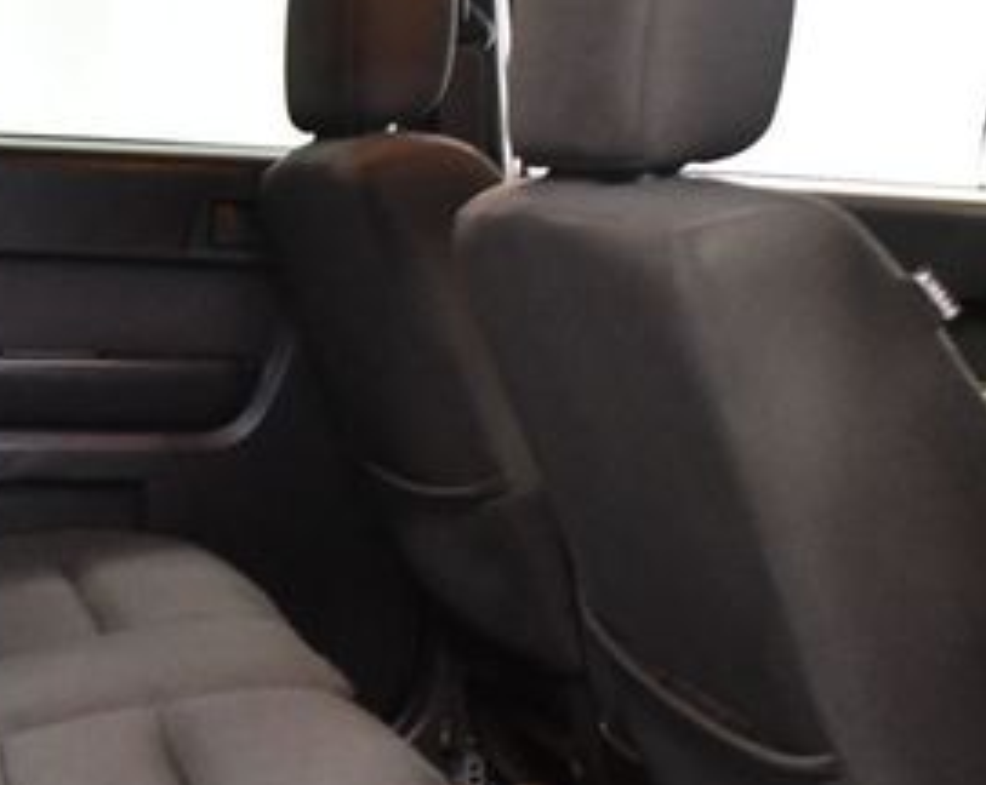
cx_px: 4
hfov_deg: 22.9
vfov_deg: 19.1
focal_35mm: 80
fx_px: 2331
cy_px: 396
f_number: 3.5
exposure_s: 1/80
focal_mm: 18
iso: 3200
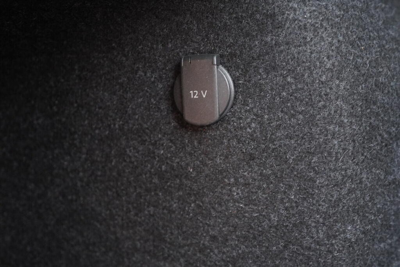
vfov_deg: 36.9
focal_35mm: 36
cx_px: 200
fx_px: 400
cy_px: 134
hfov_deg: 53.1
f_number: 2.8
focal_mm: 24
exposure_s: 1/40
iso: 2500
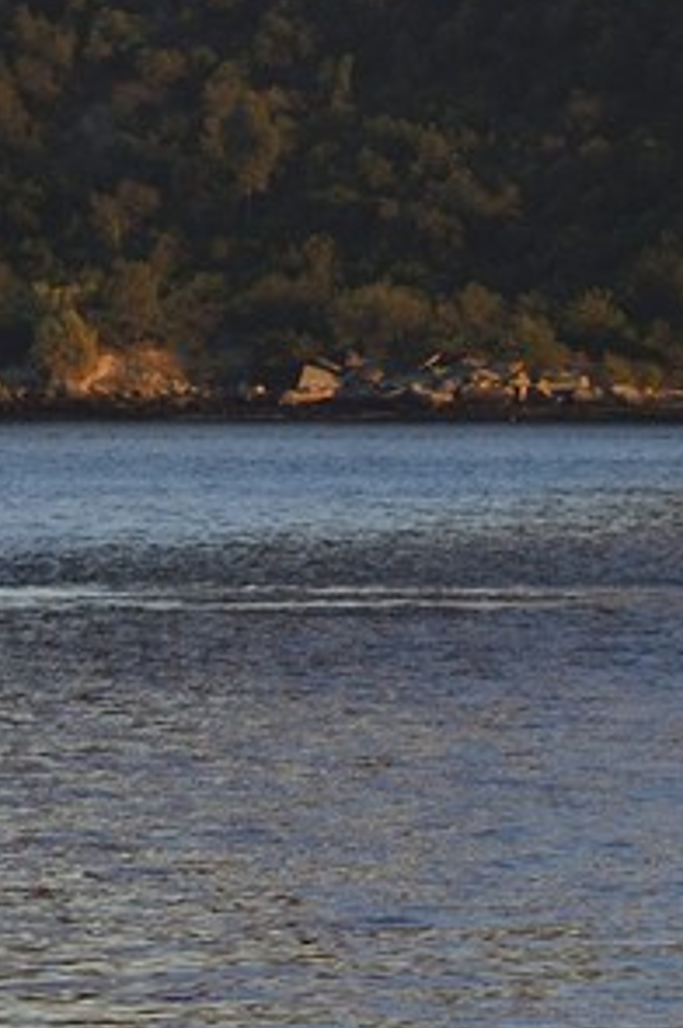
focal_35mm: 607
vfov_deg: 3.4
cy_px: -1554
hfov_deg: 2.3
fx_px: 17314
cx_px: -265
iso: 200
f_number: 9
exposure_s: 1/160
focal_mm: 112
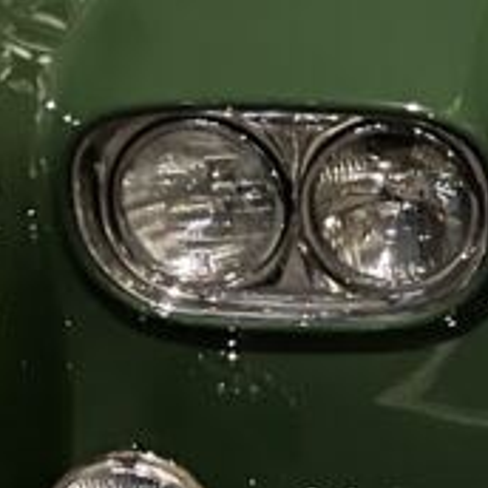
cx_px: 902
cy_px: -139
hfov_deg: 11.7
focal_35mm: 137
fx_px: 2185
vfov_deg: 12.4
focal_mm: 5.7
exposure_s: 1/17
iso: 1000
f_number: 1.5
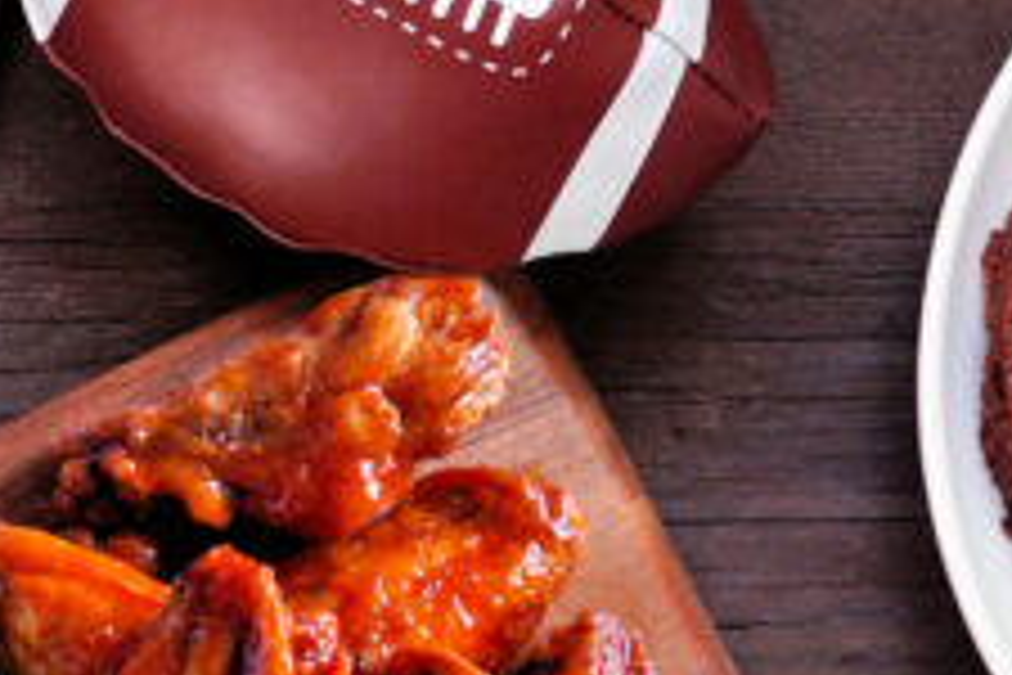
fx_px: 5397
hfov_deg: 10.5
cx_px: -346
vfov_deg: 7.1
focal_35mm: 192
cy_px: 932
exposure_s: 1
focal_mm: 24
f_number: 14
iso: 100
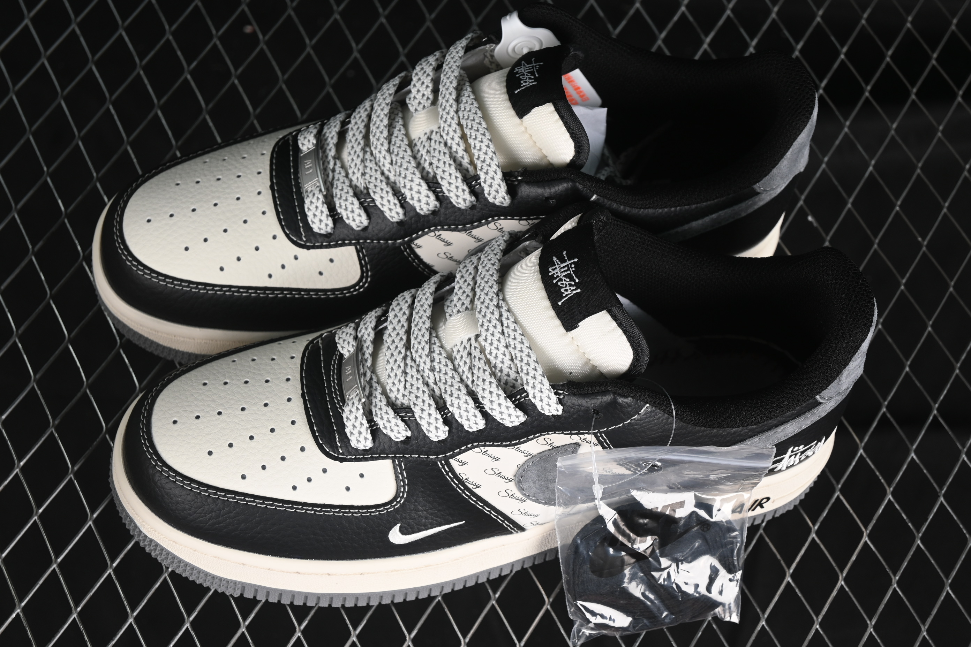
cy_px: 324
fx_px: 2023
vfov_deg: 18.2
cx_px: 486
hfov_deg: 27.0
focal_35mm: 75
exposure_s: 1/60
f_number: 6.3
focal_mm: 50
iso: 160
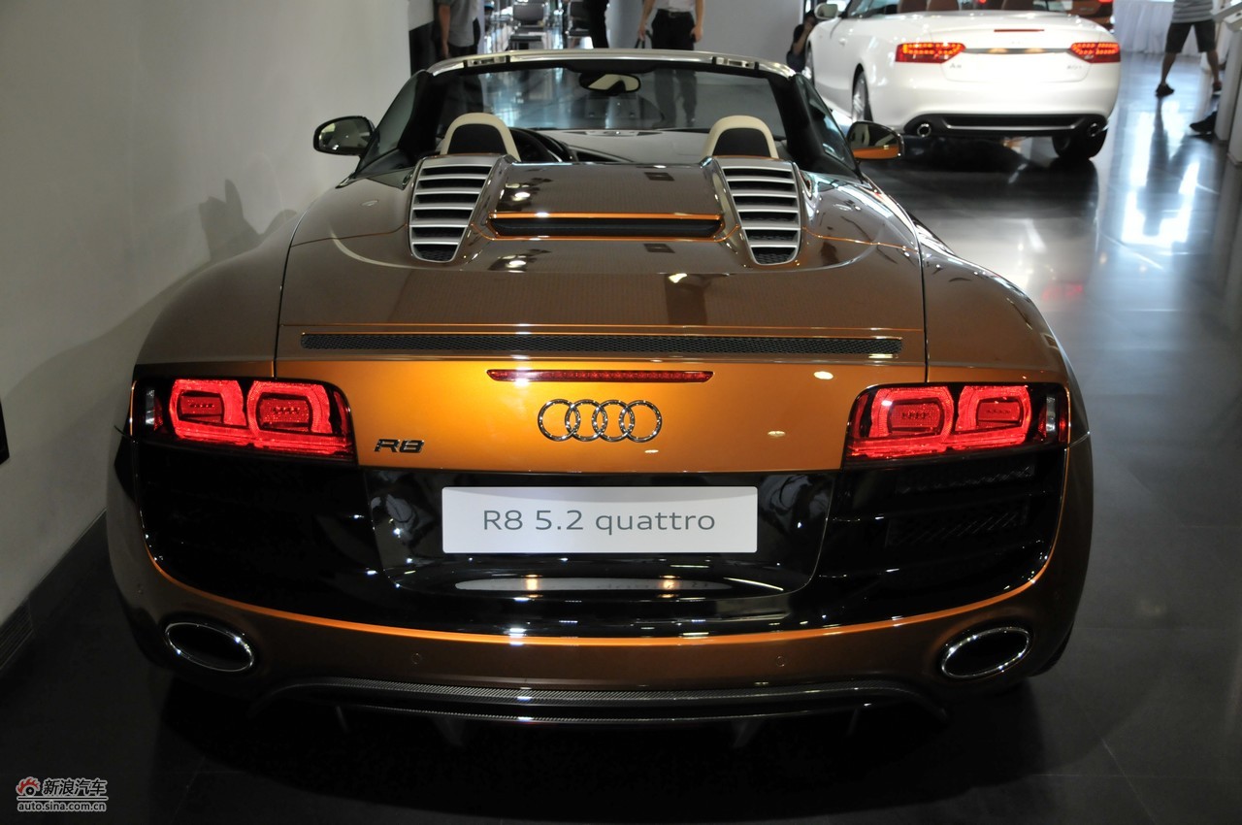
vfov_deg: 35.4
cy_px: 412
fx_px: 1292
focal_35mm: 38
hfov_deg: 51.3
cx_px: 621
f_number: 4
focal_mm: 25
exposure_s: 1/80
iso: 800
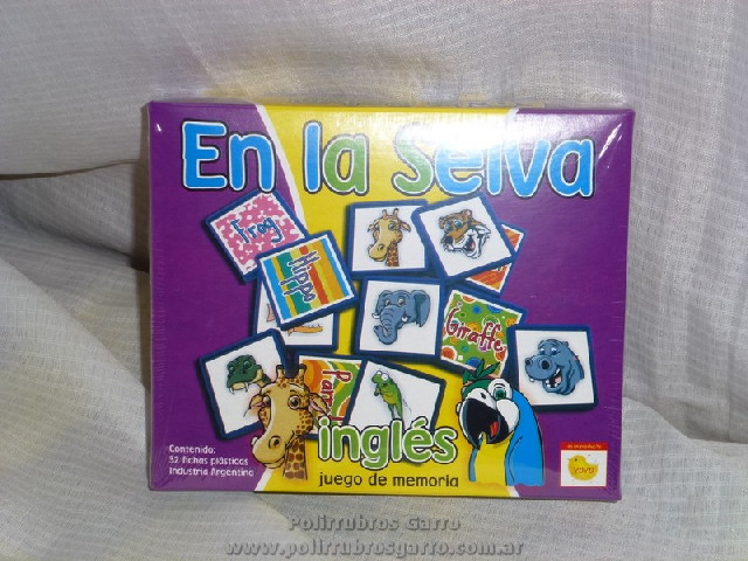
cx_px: 374
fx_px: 1923
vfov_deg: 16.6
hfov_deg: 22.0
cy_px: 280
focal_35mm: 89
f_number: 4.9
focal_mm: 16
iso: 125
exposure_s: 1/60
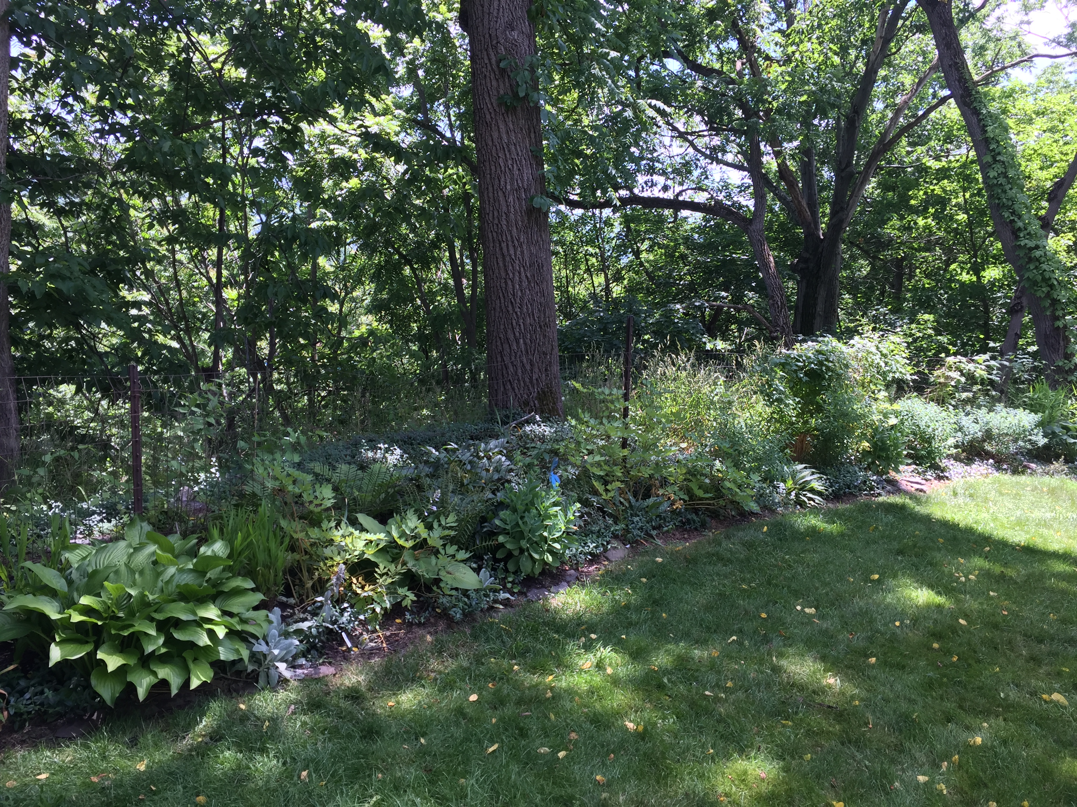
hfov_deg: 61.7
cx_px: 538
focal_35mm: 29
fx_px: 902
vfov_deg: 48.2
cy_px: 404
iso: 32
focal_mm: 4.15
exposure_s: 1/183
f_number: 2.2
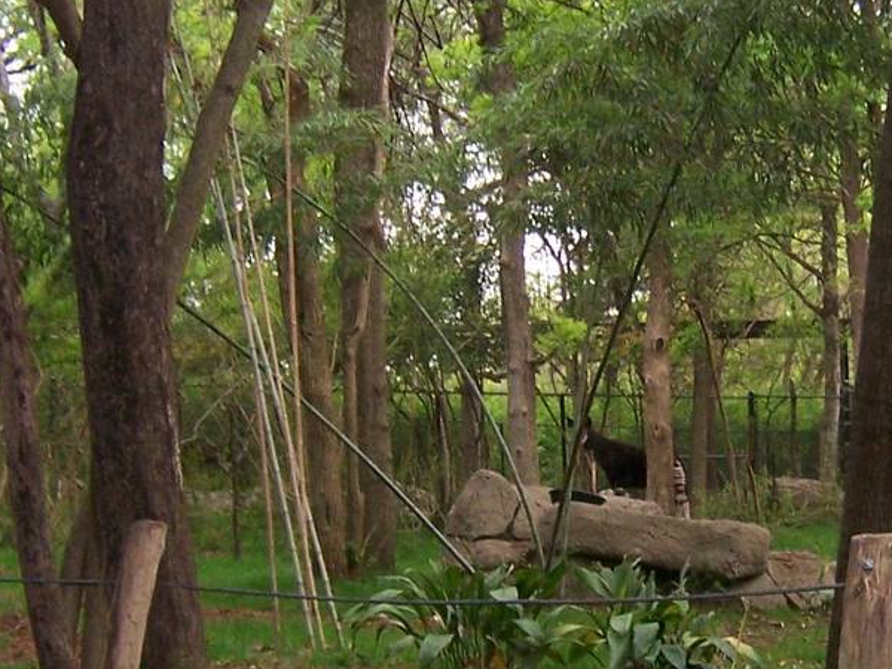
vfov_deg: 16.8
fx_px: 2268
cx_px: 587
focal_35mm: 88
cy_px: 409
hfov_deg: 22.2
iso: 140
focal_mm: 5.5
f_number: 2.8
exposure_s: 1/60
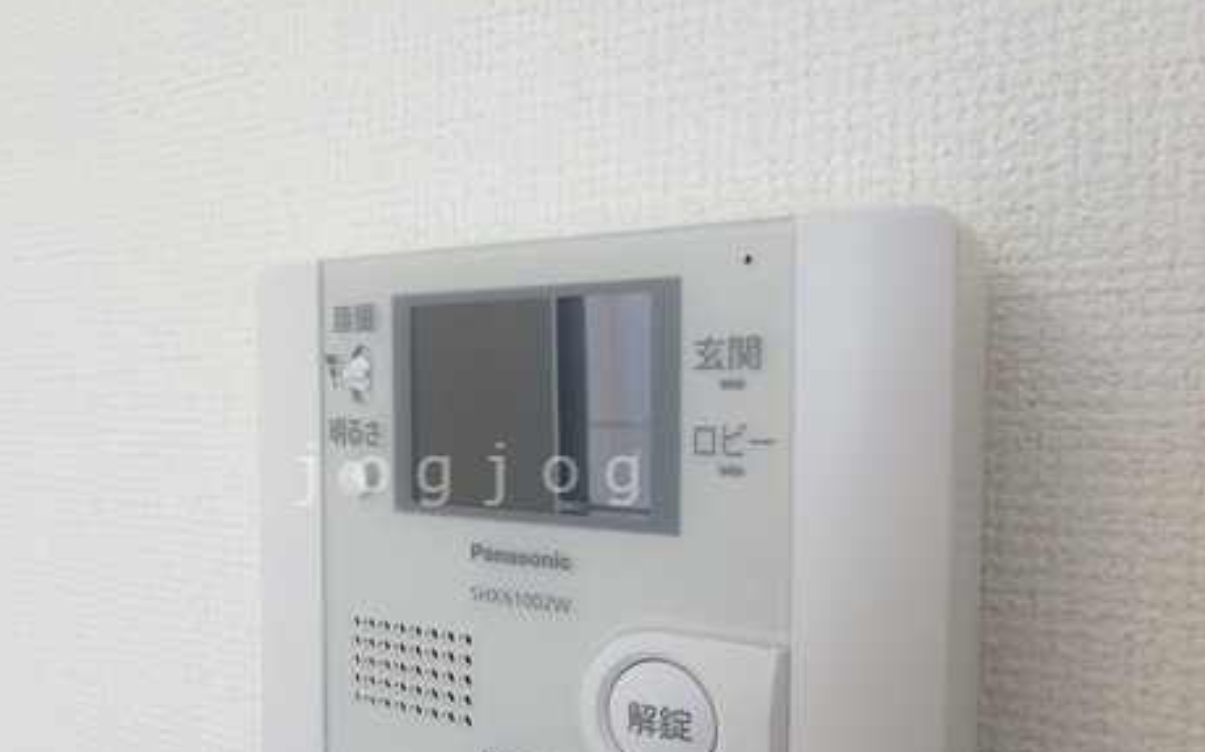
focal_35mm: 31
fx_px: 1018
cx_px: 474
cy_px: 474
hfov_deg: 60.7
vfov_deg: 40.2
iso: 200
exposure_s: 1/60
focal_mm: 3.7
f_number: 3.5
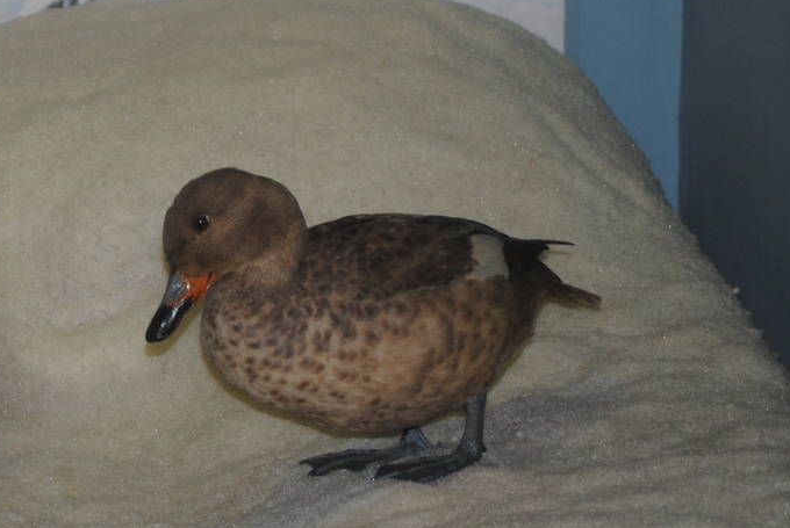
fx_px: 4266
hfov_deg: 10.4
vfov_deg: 7.1
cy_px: 197
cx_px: -128
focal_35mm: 194
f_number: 4
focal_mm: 55
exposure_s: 1/60
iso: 200
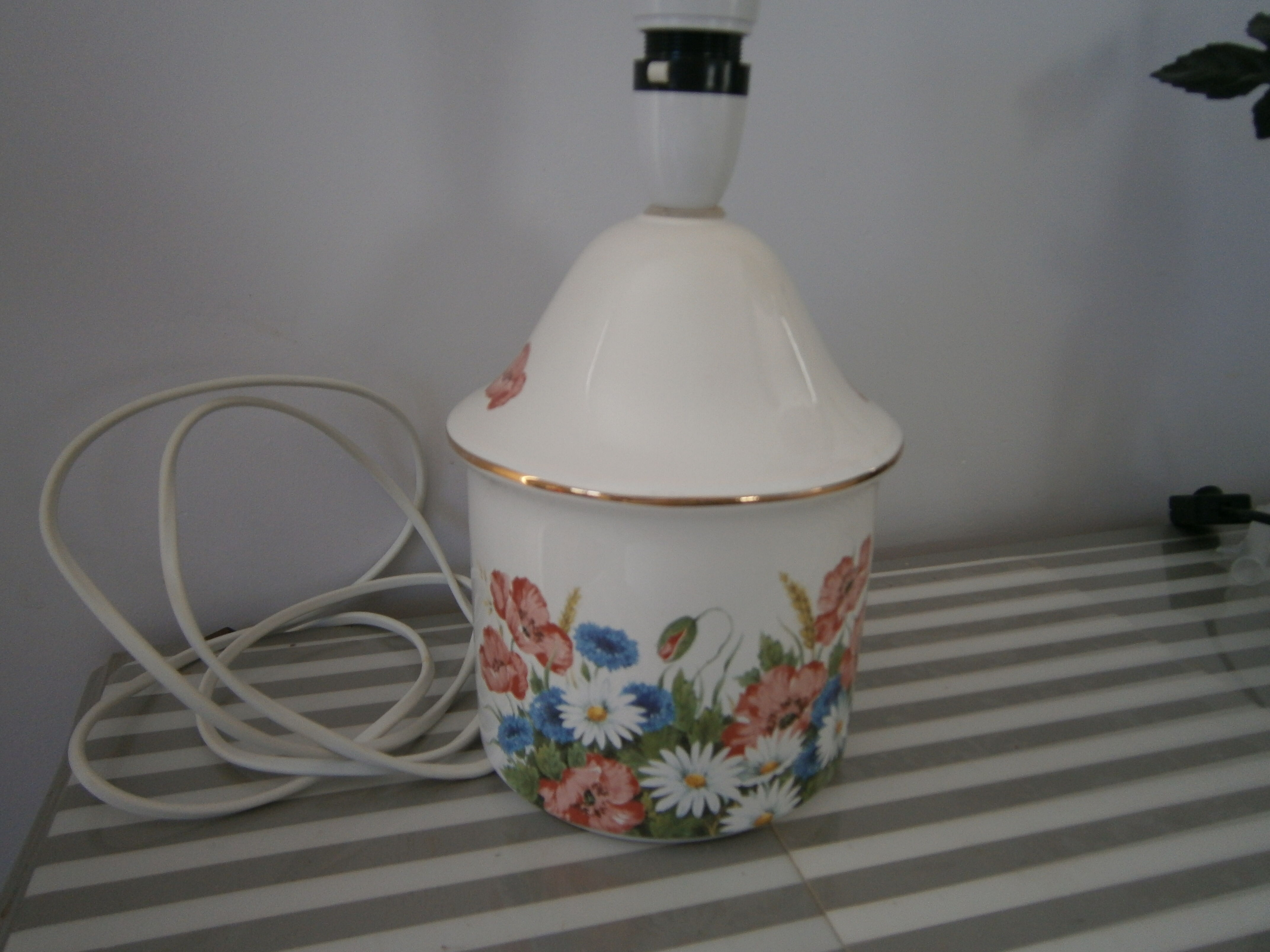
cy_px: 476
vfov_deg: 53.1
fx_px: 954
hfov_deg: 67.3
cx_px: 635
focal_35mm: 26
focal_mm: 4.7
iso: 80
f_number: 2.8
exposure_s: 1/80
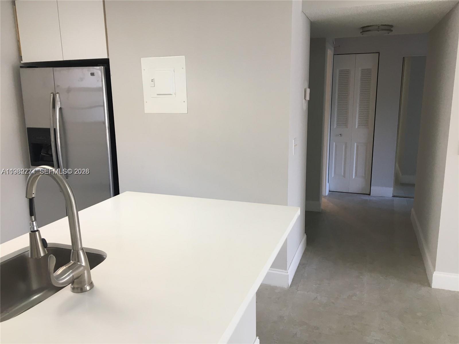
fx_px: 385
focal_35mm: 29
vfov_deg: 48.2
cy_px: 172
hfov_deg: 61.7
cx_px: 230
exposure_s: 1/33
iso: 32
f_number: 2.2
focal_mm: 4.15
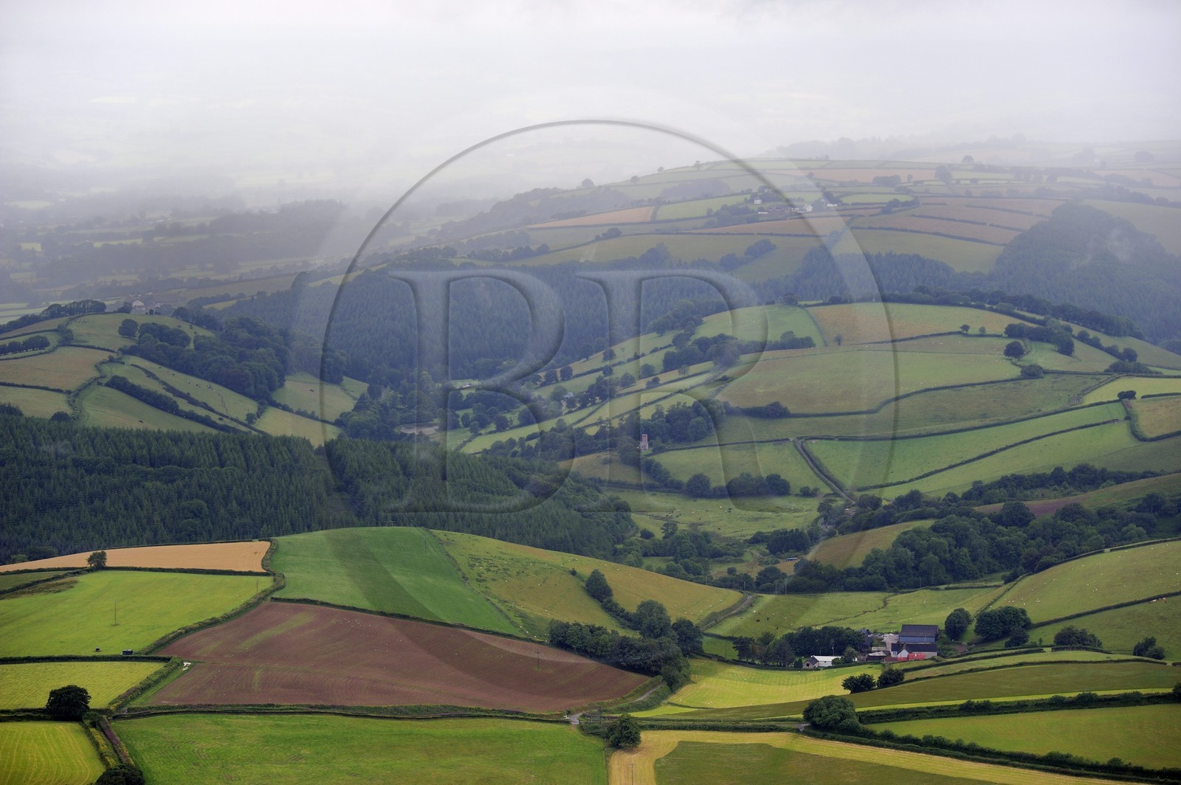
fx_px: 4425
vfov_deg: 10.1
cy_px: 392
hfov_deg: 15.2
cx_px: 590
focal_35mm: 135
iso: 400
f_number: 5
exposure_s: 1/800
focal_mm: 135
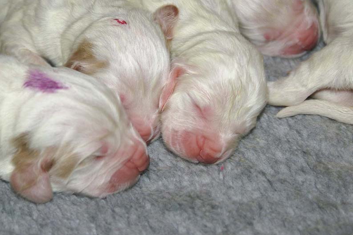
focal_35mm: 106
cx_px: 178
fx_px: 1039
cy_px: 117
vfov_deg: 12.9
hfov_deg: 19.3
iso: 400
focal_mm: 70
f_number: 5.6
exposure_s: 1/125
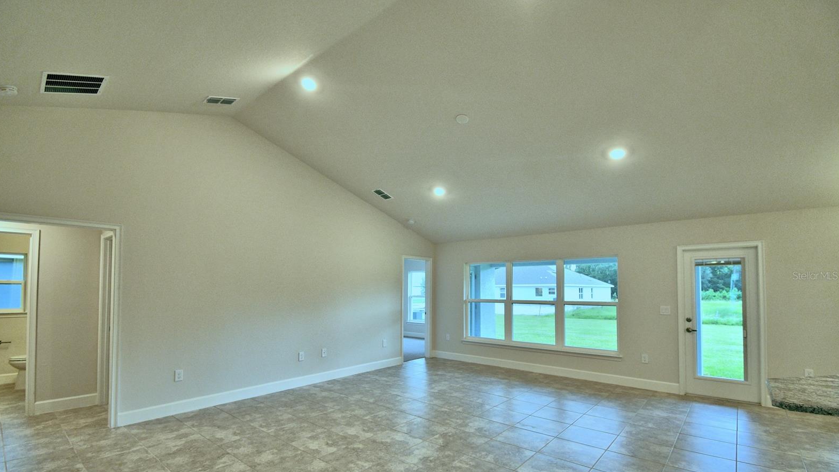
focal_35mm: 16
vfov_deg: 66.6
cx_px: 413
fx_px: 356
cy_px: 276
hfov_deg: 99.4
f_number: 4.5
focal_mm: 10
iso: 400
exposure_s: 1/50
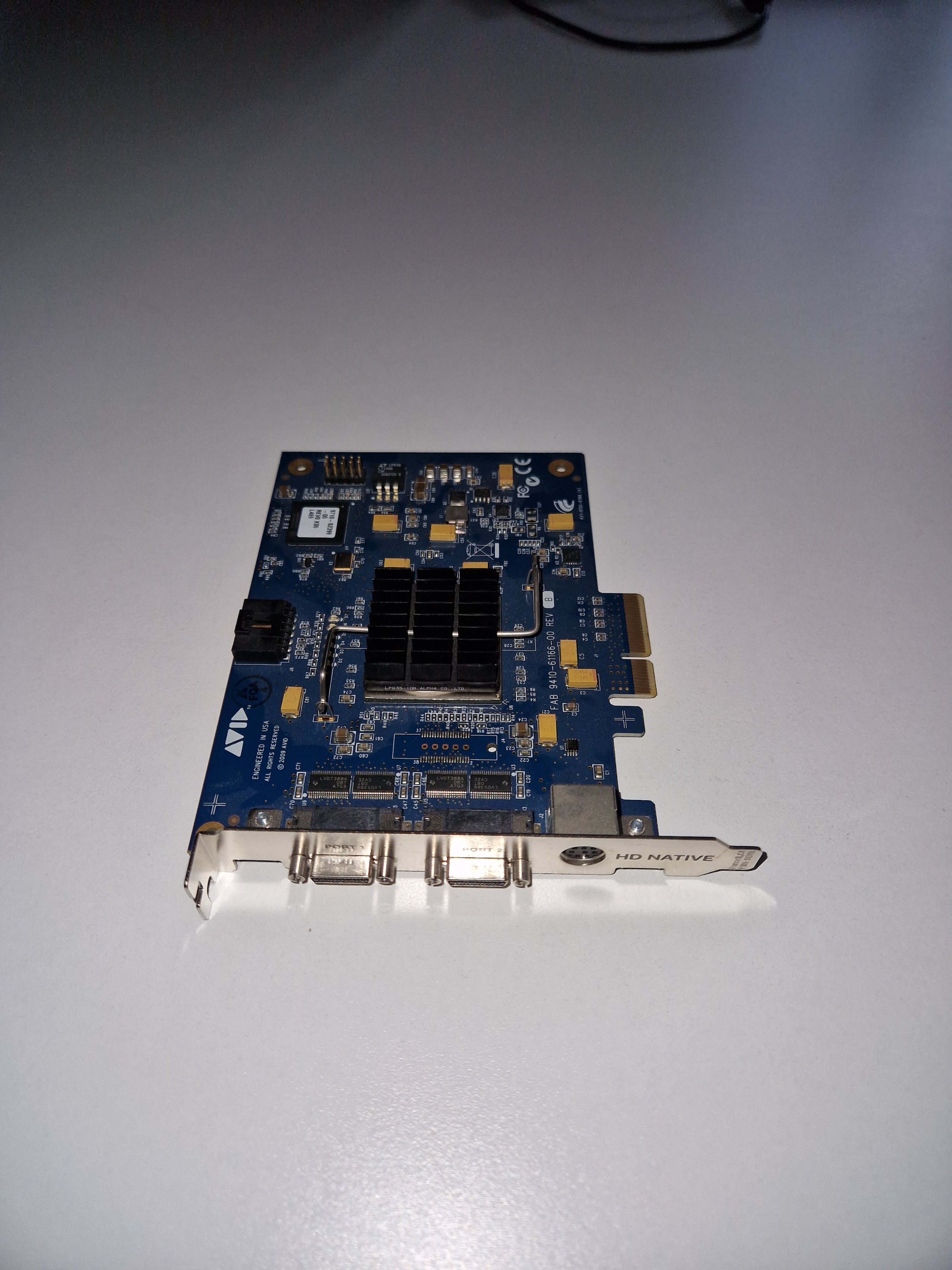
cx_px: 476
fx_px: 843
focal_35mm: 23
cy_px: 635
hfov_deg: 58.9
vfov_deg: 73.9
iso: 64
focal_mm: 5.4
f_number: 1.8
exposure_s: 1/50
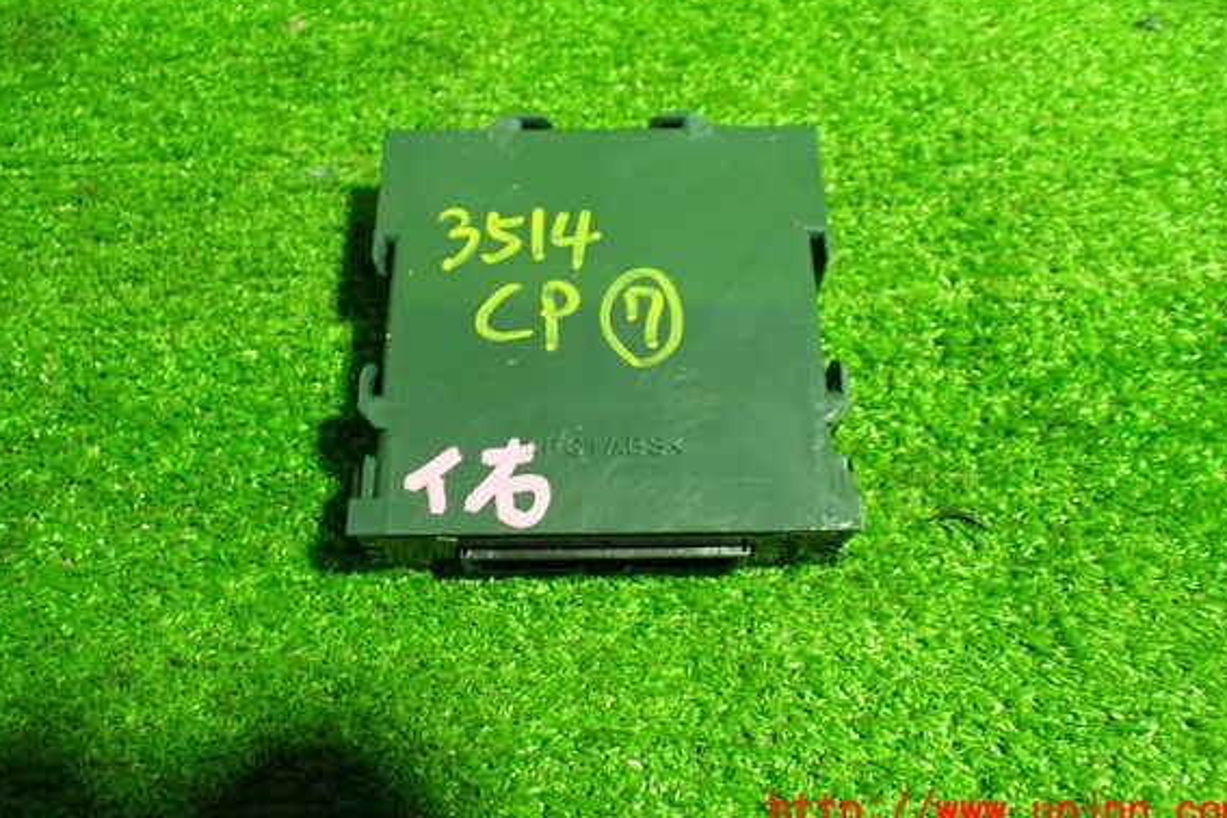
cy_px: 353
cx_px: 608
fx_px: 1125
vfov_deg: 39.9
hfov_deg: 57.2
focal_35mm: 33
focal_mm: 5.4
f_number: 2.3
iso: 800
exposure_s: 1/50
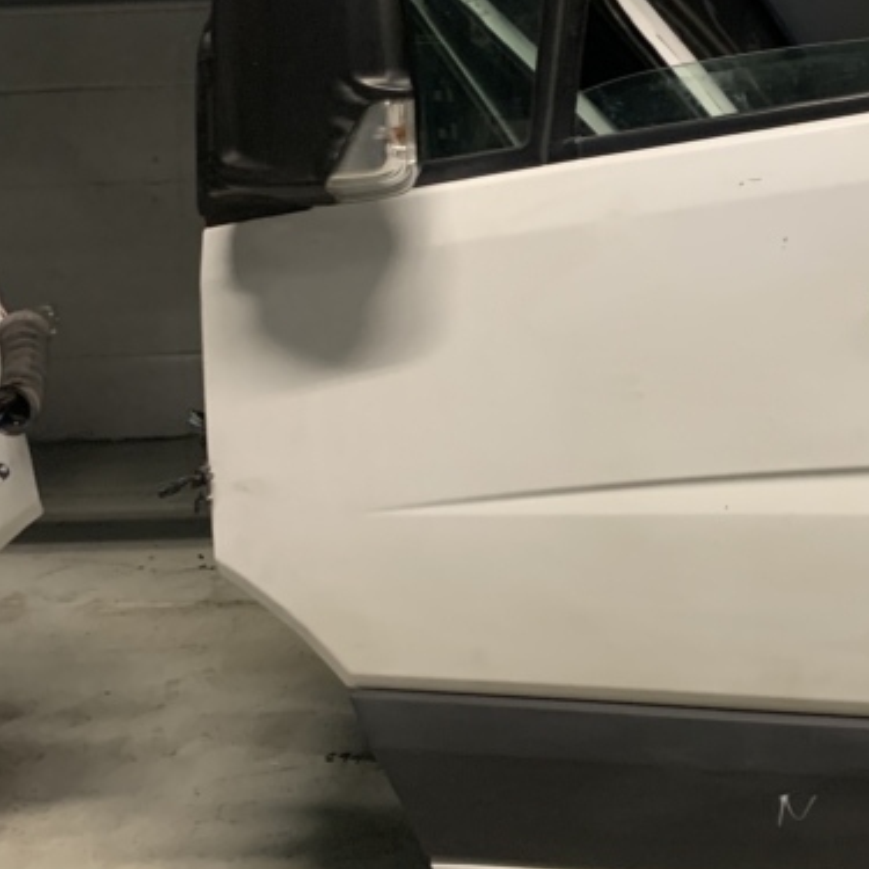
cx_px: 686
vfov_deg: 34.1
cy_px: 246
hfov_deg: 33.7
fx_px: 1392
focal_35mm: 49
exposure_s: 1/40
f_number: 1.8
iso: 400
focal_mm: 4.25
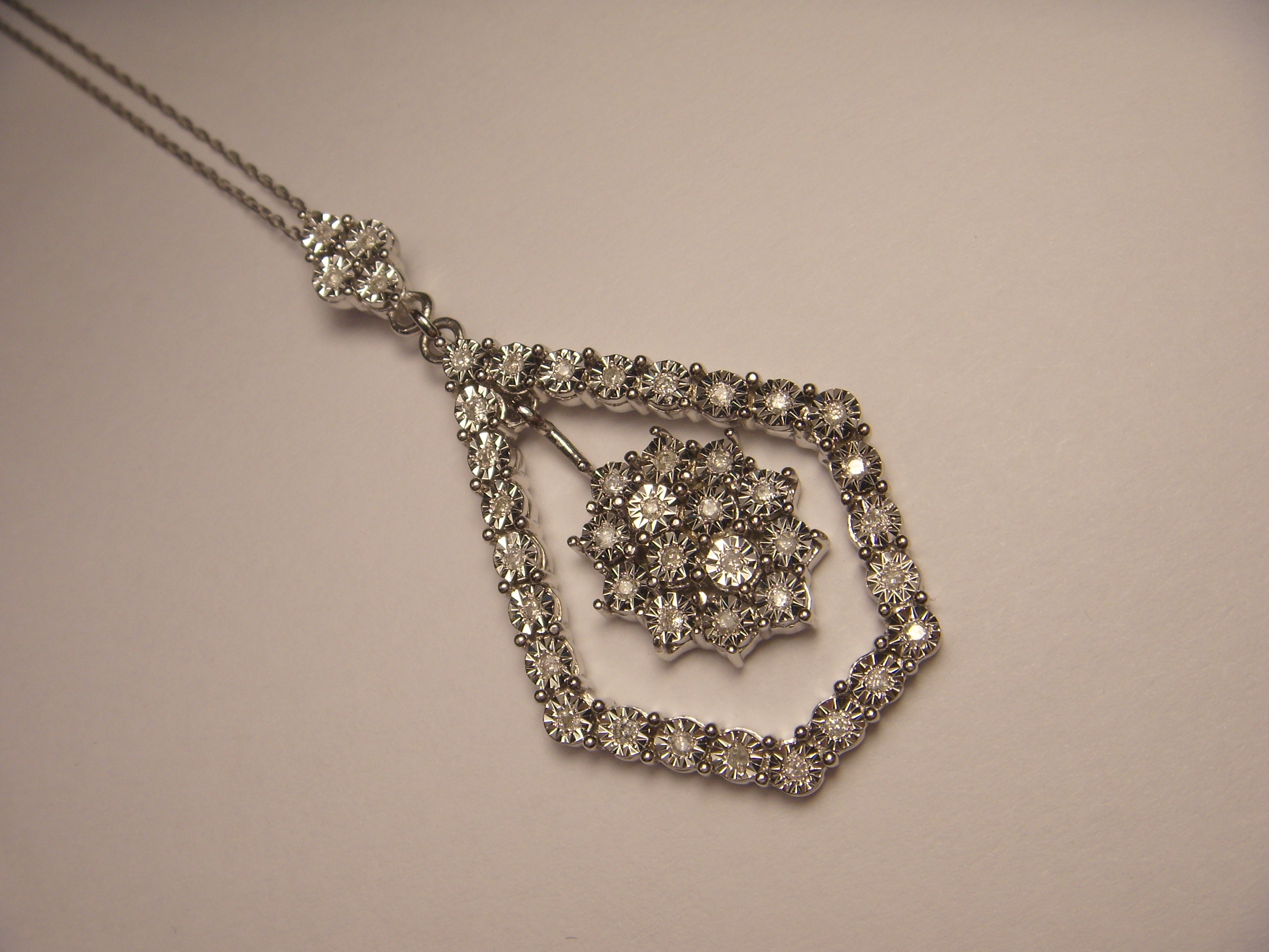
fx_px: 1393
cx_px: 634
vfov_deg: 37.7
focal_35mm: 38
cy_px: 476
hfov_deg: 49.0
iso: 64
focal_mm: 6.4
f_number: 5.7
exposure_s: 1/333
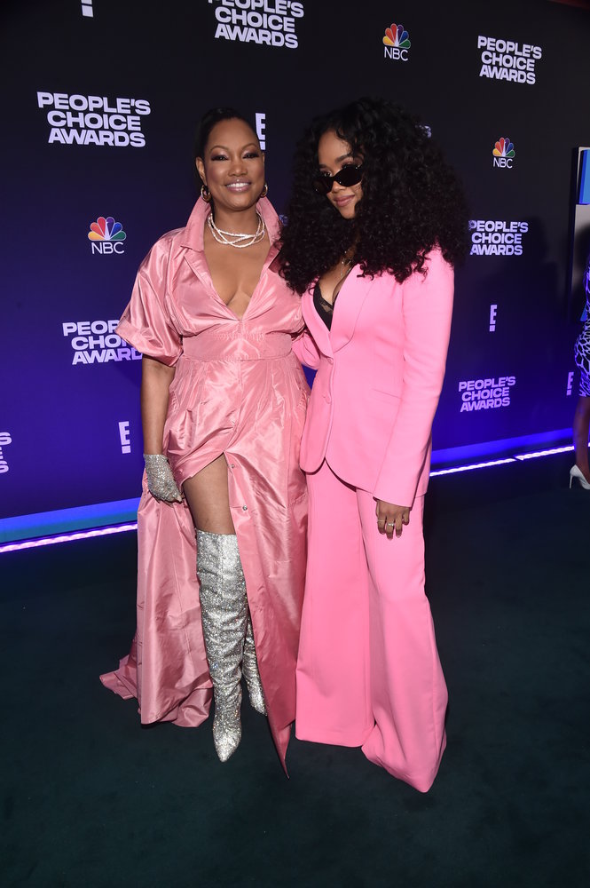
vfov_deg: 73.8
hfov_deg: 53.1
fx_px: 591
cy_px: 444
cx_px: 295
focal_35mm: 24
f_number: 8
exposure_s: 1/250
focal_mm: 24
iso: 1000
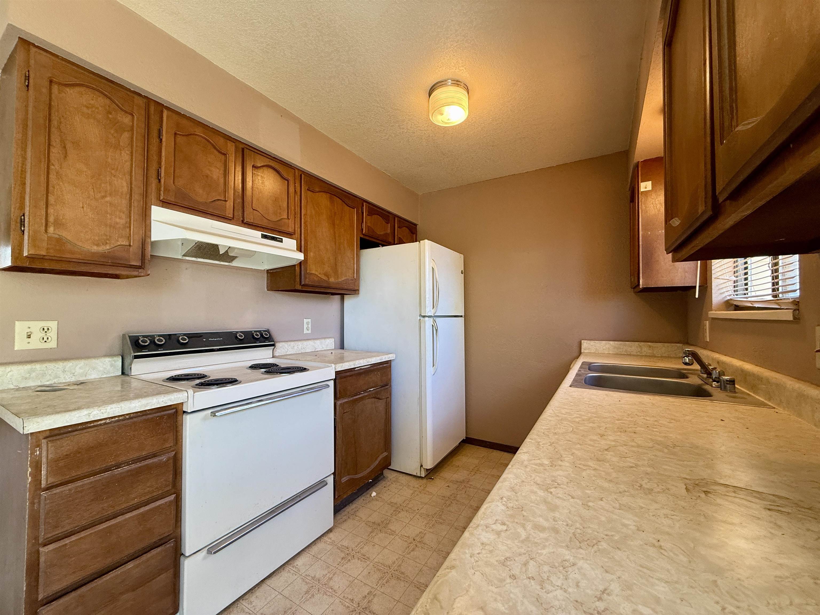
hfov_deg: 102.1
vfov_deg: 85.7
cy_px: 308
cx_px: 410
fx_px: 332
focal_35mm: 14
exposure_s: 1/60
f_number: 2.2
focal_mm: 2.22
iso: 200
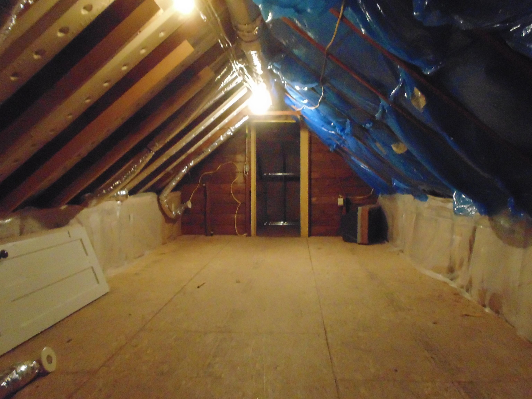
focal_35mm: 22
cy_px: 200
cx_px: 266
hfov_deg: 76.4
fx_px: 338
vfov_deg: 61.1
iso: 800
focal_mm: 4
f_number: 3.1
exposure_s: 1/15
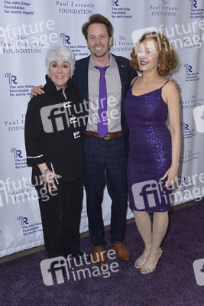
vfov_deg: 48.4
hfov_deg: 33.4
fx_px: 340
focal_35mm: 40
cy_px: 153
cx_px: 102
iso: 400
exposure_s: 1/250
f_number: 6.3
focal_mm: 40
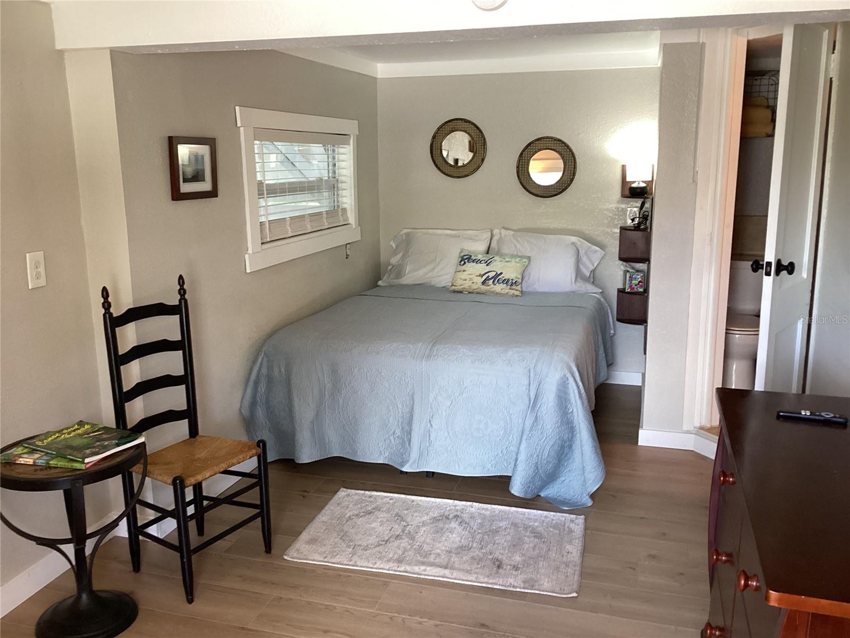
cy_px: 319
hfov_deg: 58.4
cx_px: 425
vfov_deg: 45.4
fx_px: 761
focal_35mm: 31
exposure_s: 1/50
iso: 160
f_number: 2.4
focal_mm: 3.3
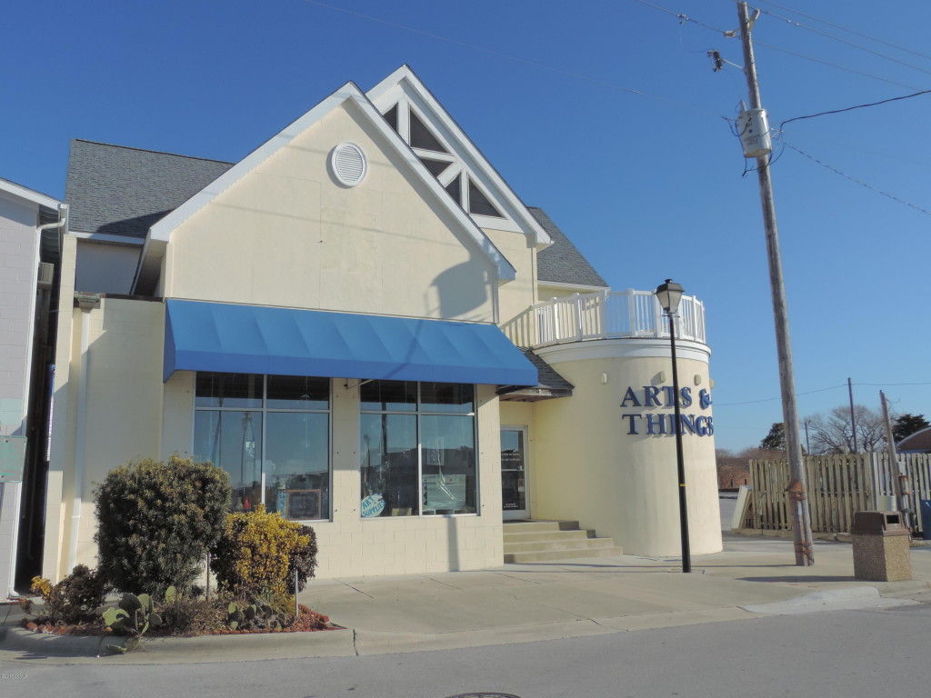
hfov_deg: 60.0
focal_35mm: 30
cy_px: 349
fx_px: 807
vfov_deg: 46.8
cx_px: 466
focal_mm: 5.3
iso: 140
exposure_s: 1/2000
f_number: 3.5
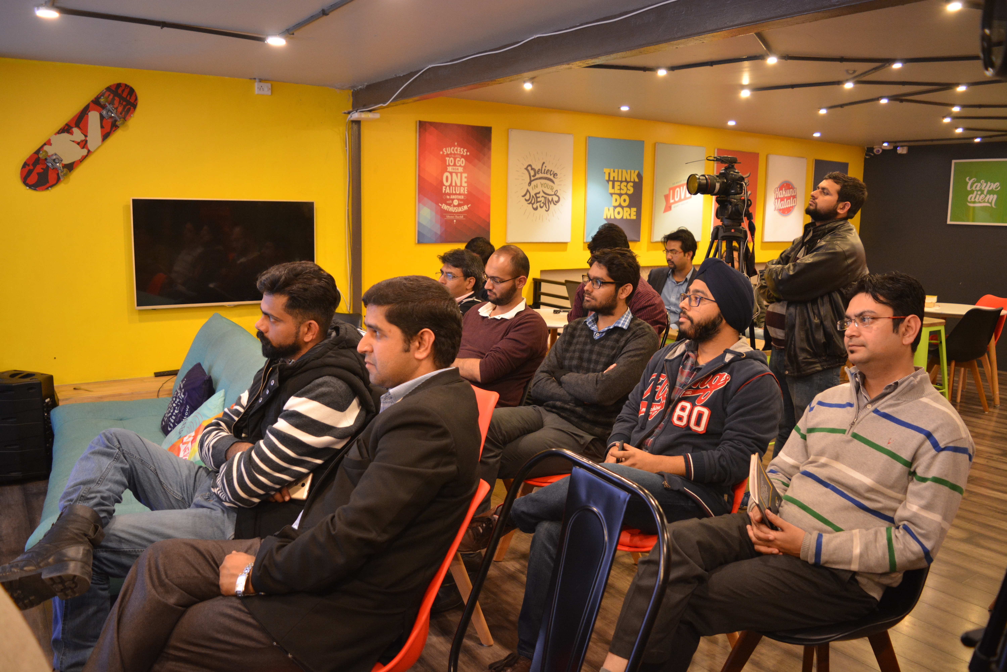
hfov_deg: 67.4
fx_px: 755
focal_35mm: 27
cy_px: 336
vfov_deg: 47.9
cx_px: 504
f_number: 3.5
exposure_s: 1/20
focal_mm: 18
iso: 1000
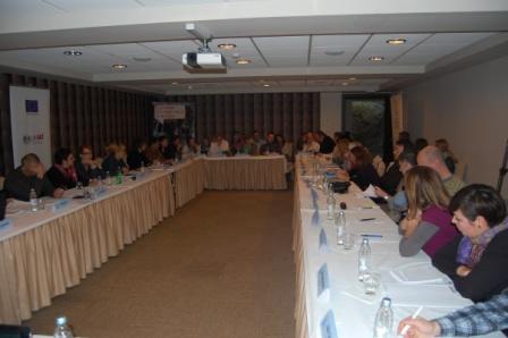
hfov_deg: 67.4
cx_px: 254
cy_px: 169
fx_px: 381
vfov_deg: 47.9
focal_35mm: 27
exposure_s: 1/60
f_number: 3.5
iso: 400
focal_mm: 18
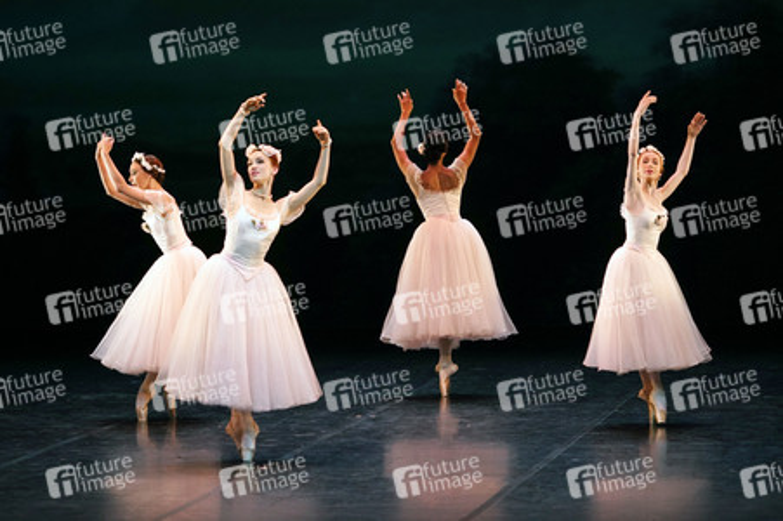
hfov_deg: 10.3
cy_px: 260
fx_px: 4347
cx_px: 392
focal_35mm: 200
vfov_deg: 6.9
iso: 6400
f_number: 6.3
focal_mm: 200
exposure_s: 1/250
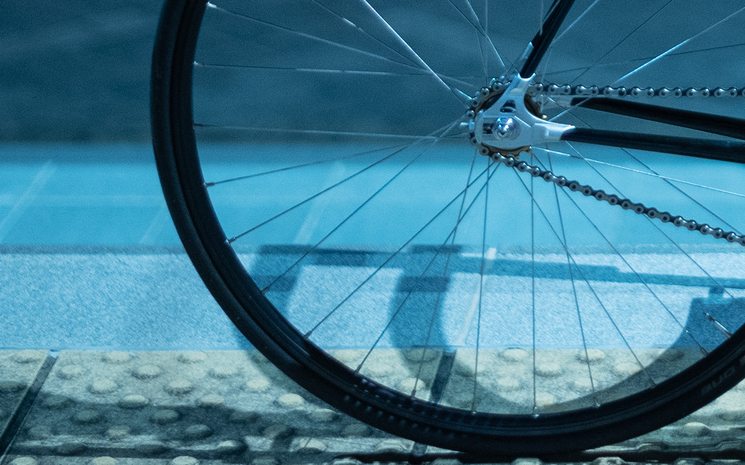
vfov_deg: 6.5
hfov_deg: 10.3
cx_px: 1105
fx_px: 4017
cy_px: -372
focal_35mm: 198
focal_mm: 35
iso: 800
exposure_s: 1/50
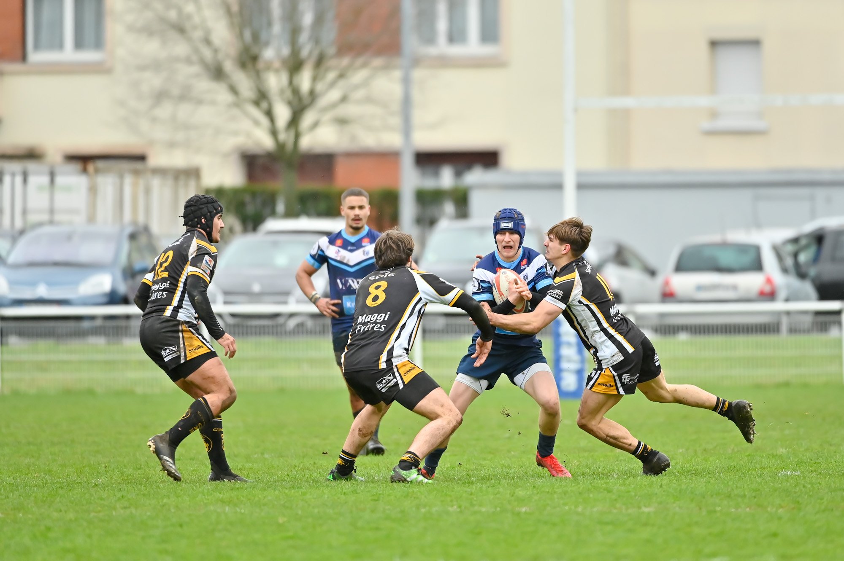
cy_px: 280
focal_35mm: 400
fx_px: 9372
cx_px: 422
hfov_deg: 5.2
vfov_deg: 3.4
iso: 800
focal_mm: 400
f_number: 4
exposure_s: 1/1600
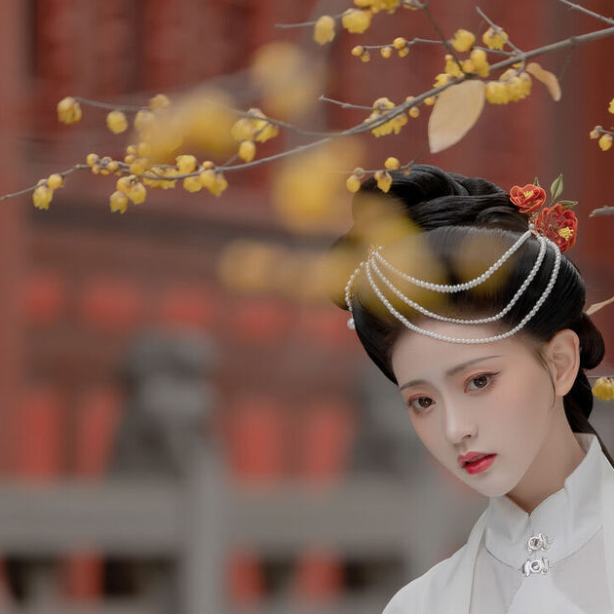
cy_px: 576
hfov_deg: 4.1
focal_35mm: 425
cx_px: 483
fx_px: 8529
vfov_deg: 4.1
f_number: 2.8
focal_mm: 200
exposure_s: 1/320
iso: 400
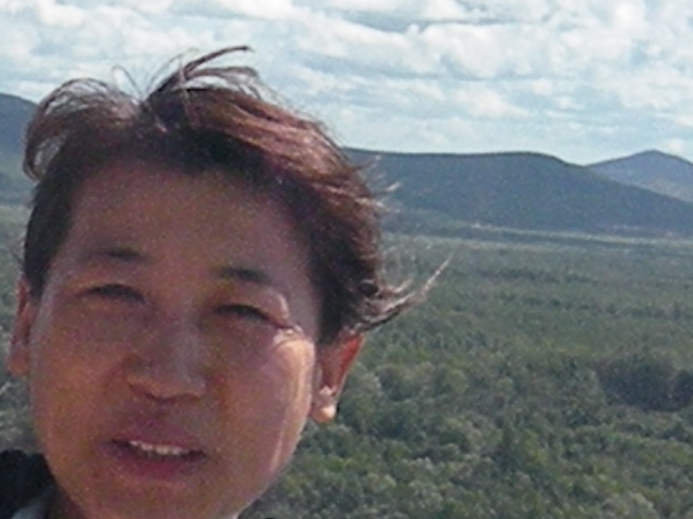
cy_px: 191
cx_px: 127
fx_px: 3423
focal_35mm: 171
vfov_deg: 8.7
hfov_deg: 11.5
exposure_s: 1/4219
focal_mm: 9.8
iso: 640
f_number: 5
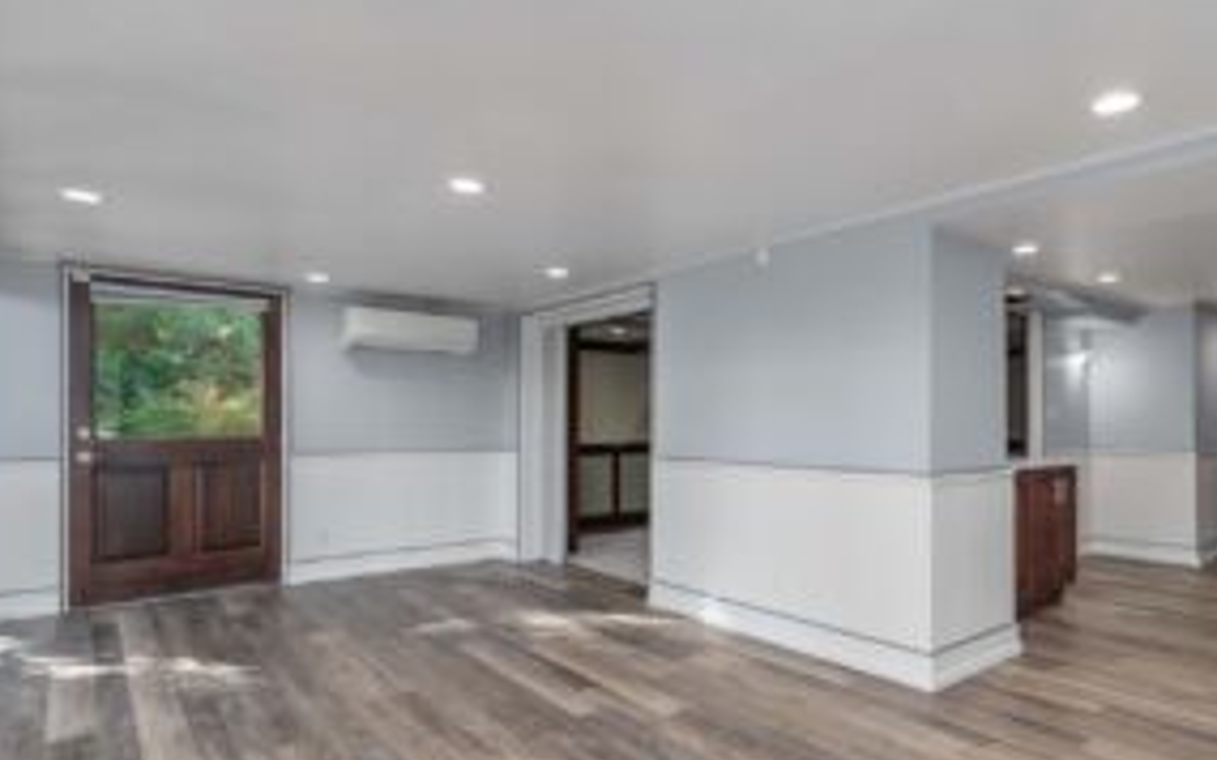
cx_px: 739
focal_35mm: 20
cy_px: 476
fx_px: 663
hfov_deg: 83.9
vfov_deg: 58.9
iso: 1000
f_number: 7.1
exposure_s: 1/13
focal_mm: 14
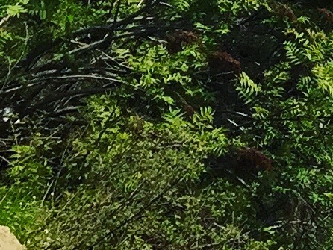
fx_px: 2041
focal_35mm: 212
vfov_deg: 6.4
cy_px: -501
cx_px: 753
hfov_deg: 8.6
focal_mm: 4.15
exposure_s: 1/1236
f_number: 2.2
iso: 32
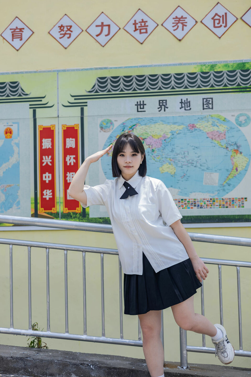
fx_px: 523
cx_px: 126
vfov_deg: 39.6
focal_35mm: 50
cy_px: 188
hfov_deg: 27.0
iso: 125
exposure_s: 1/1000
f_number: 3.2
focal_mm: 50
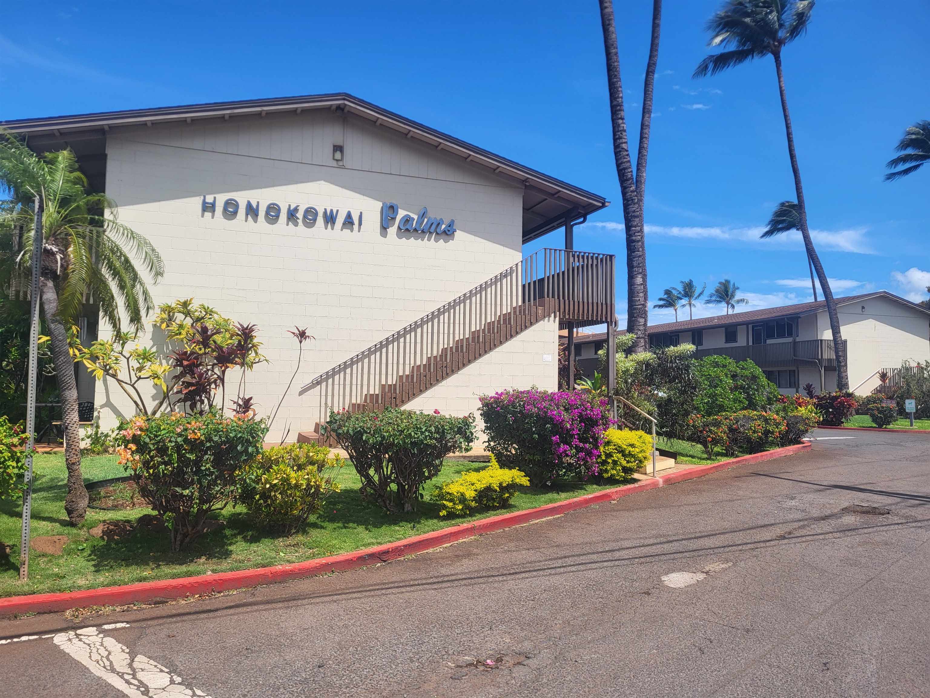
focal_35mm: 26
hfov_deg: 67.3
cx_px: 465
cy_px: 349
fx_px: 699
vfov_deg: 53.1
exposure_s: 1/2410
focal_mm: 5.4
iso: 40
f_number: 1.8
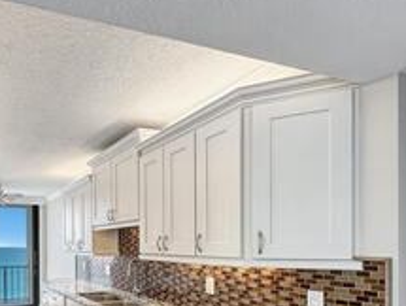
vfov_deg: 50.3
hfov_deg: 59.3
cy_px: 240
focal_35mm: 26
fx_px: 305
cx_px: 57
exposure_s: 1/120
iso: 80
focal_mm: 2.2
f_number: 2.2
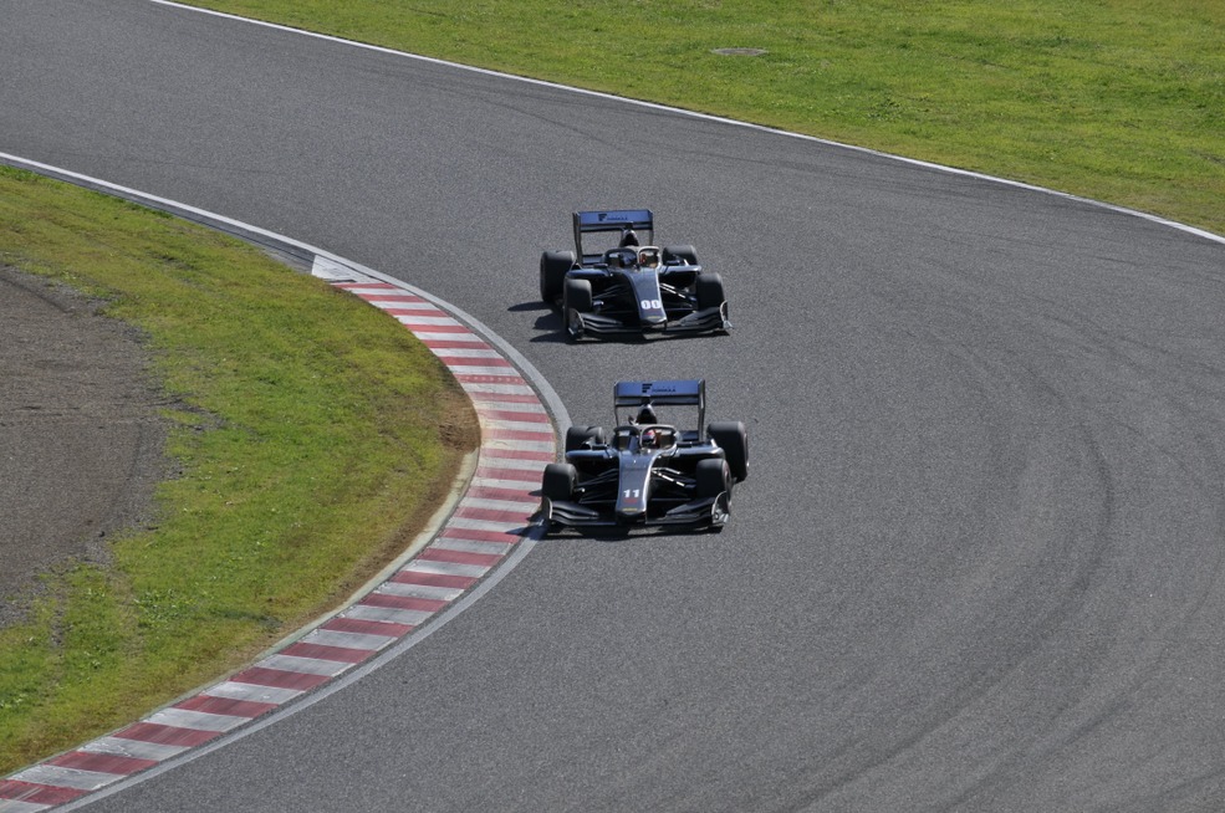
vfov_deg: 4.8
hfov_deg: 7.2
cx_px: 612
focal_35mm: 285
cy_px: 406
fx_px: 9685
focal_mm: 190
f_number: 10
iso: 200
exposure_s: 1/640
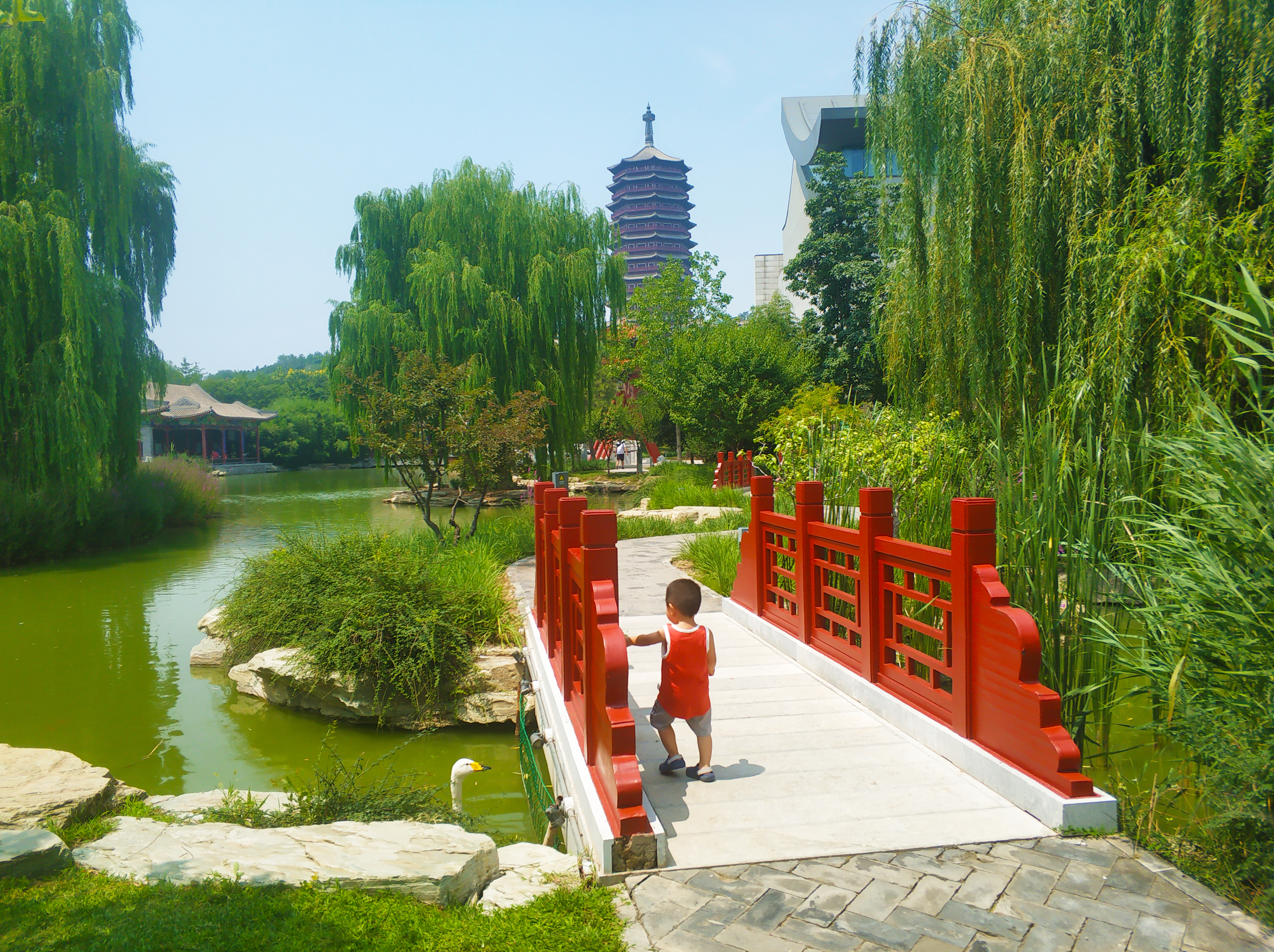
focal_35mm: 27
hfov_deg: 65.4
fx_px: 993
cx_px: 637
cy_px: 476
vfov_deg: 51.3
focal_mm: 3.82
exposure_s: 1/1589
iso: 101
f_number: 1.8
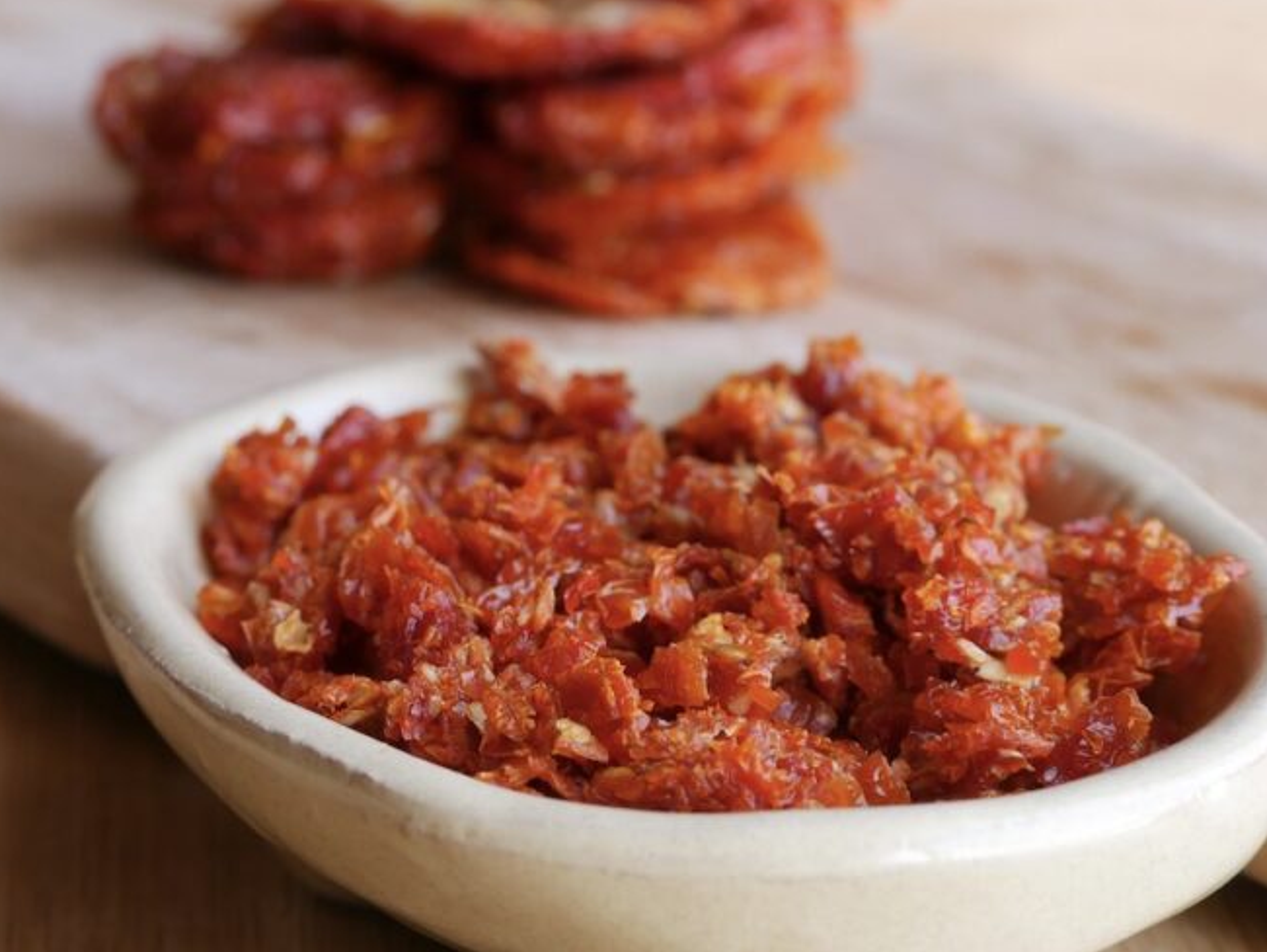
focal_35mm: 127
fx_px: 4650
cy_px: 533
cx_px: 396
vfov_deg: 11.7
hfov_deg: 15.5
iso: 200
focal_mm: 43
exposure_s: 1/30
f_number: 5.6
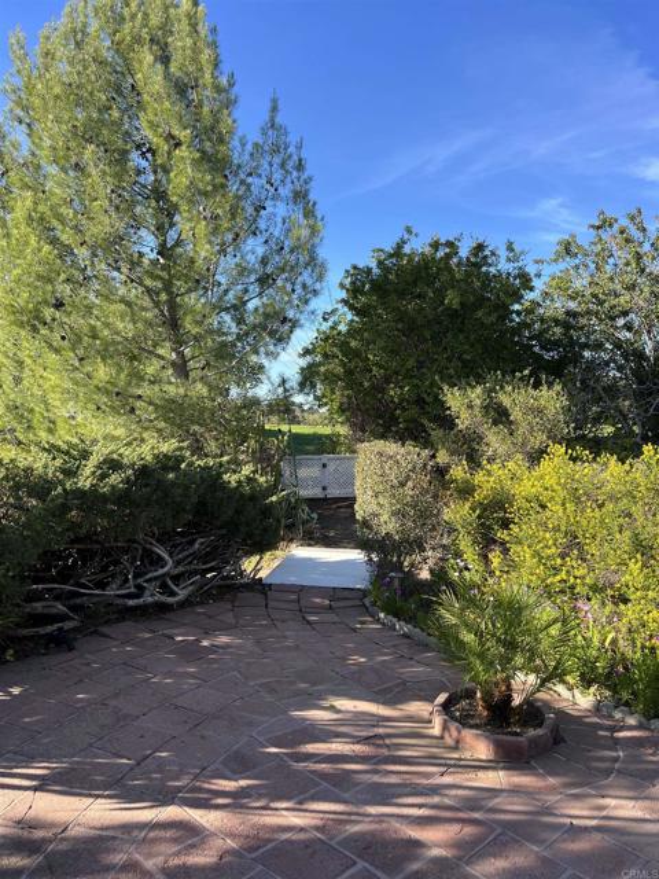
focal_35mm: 26
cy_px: 440
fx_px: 660
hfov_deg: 53.1
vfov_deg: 67.3
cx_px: 330
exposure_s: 1/1159
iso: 50
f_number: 1.5
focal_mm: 5.7
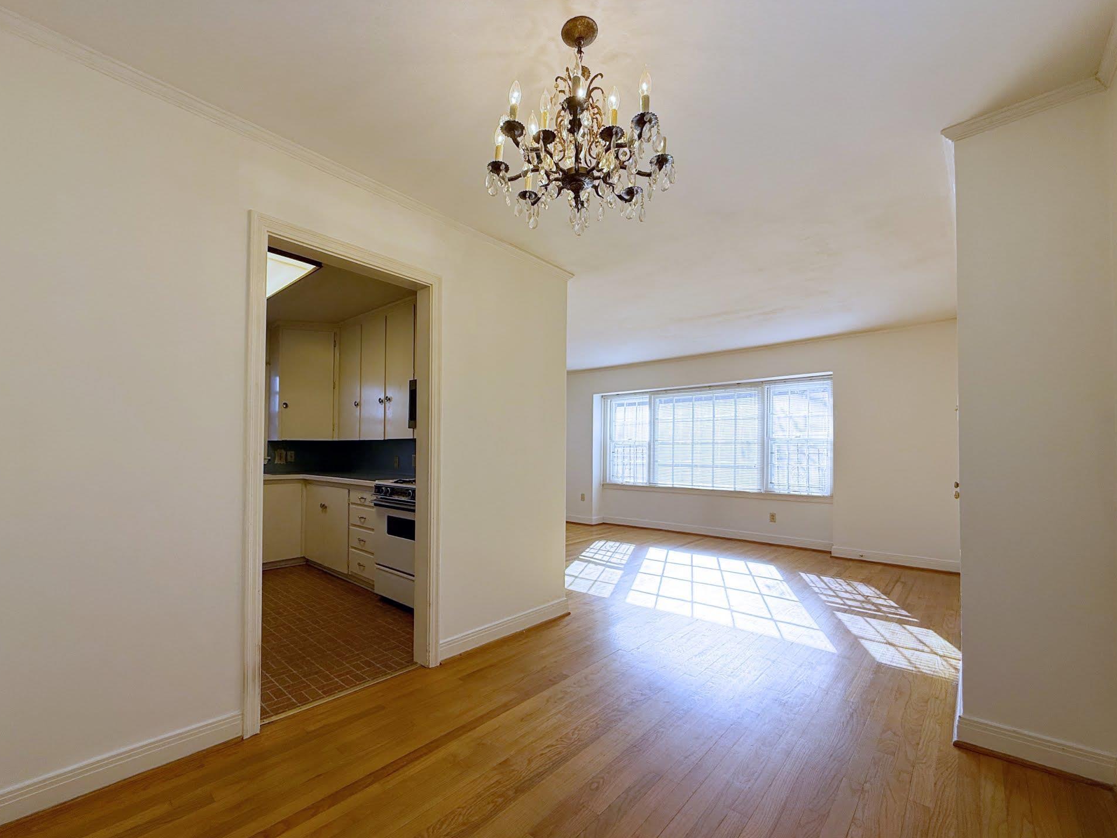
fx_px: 484
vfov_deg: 81.7
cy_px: 446
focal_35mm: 15
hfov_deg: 98.0
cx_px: 524
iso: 64
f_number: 2.2
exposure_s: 1/286
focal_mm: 2.22
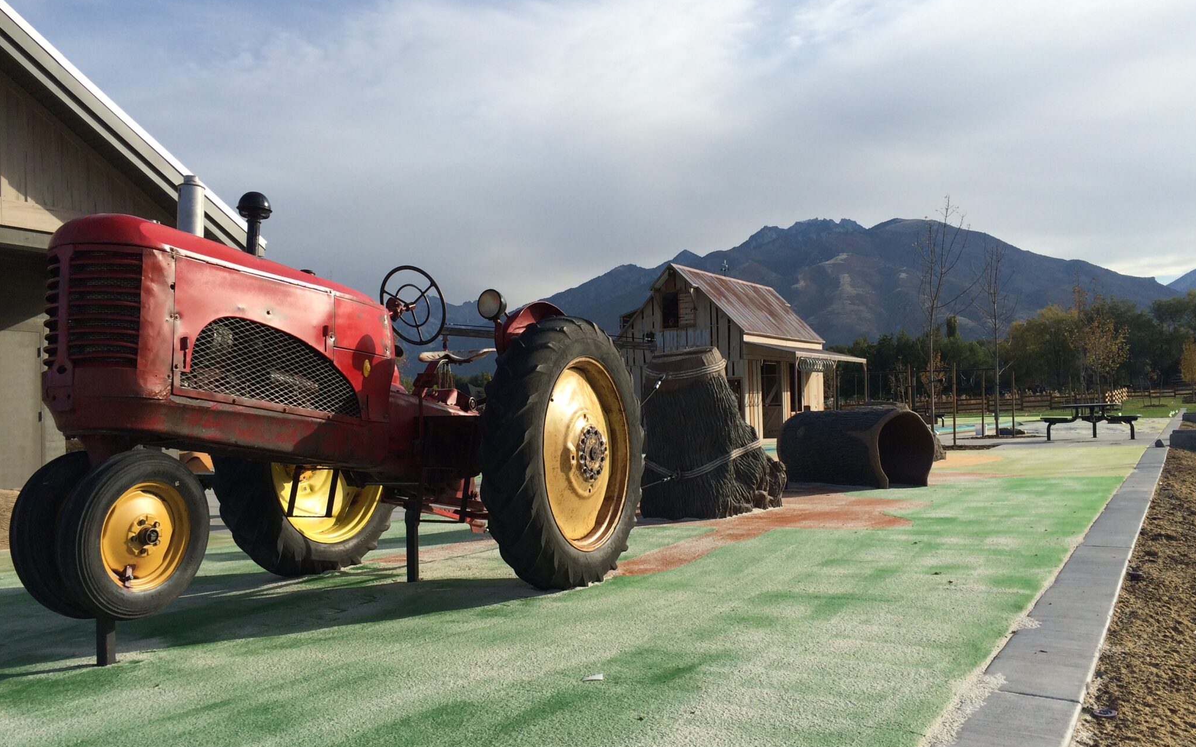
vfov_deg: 40.5
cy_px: 417
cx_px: 601
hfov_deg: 61.2
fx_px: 1010
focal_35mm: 31
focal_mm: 4.15
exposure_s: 1/2283
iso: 32
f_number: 2.2
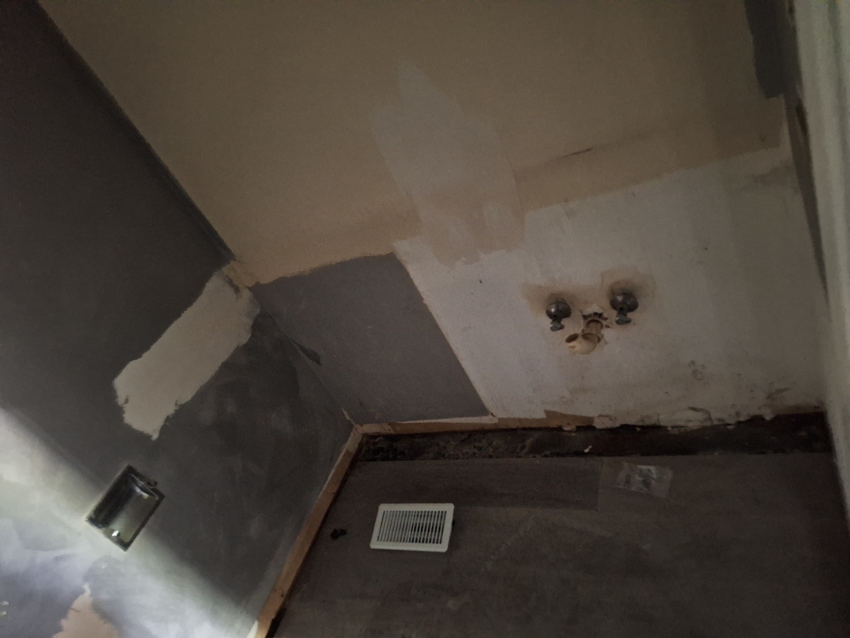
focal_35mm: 23
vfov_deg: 58.9
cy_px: 319
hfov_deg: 73.9
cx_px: 425
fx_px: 565
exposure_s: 1/7
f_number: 1.8
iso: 2000
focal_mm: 5.54
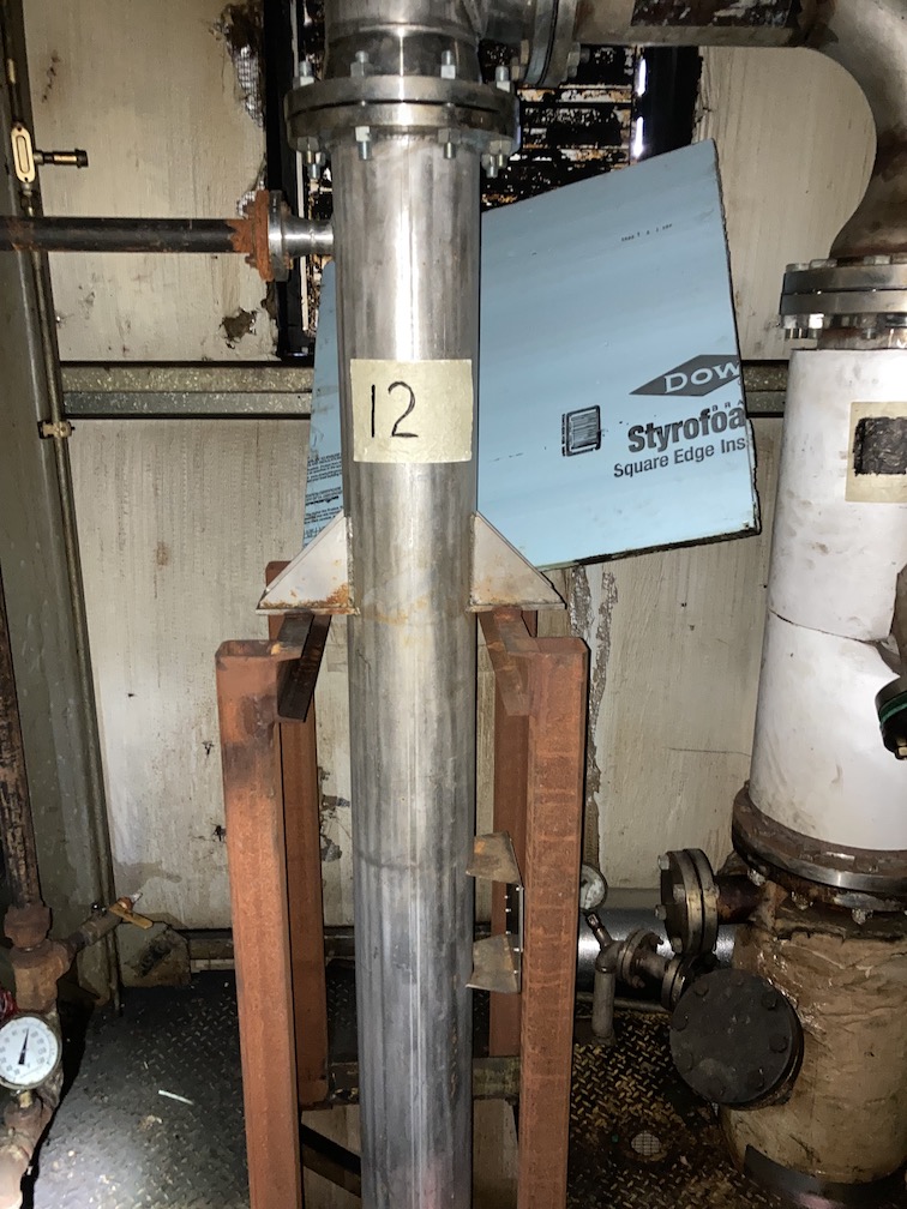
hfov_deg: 49.7
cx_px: 454
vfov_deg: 63.4
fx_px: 978
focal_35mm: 28
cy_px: 604
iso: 250
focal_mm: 3.99
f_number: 1.8
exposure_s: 1/4
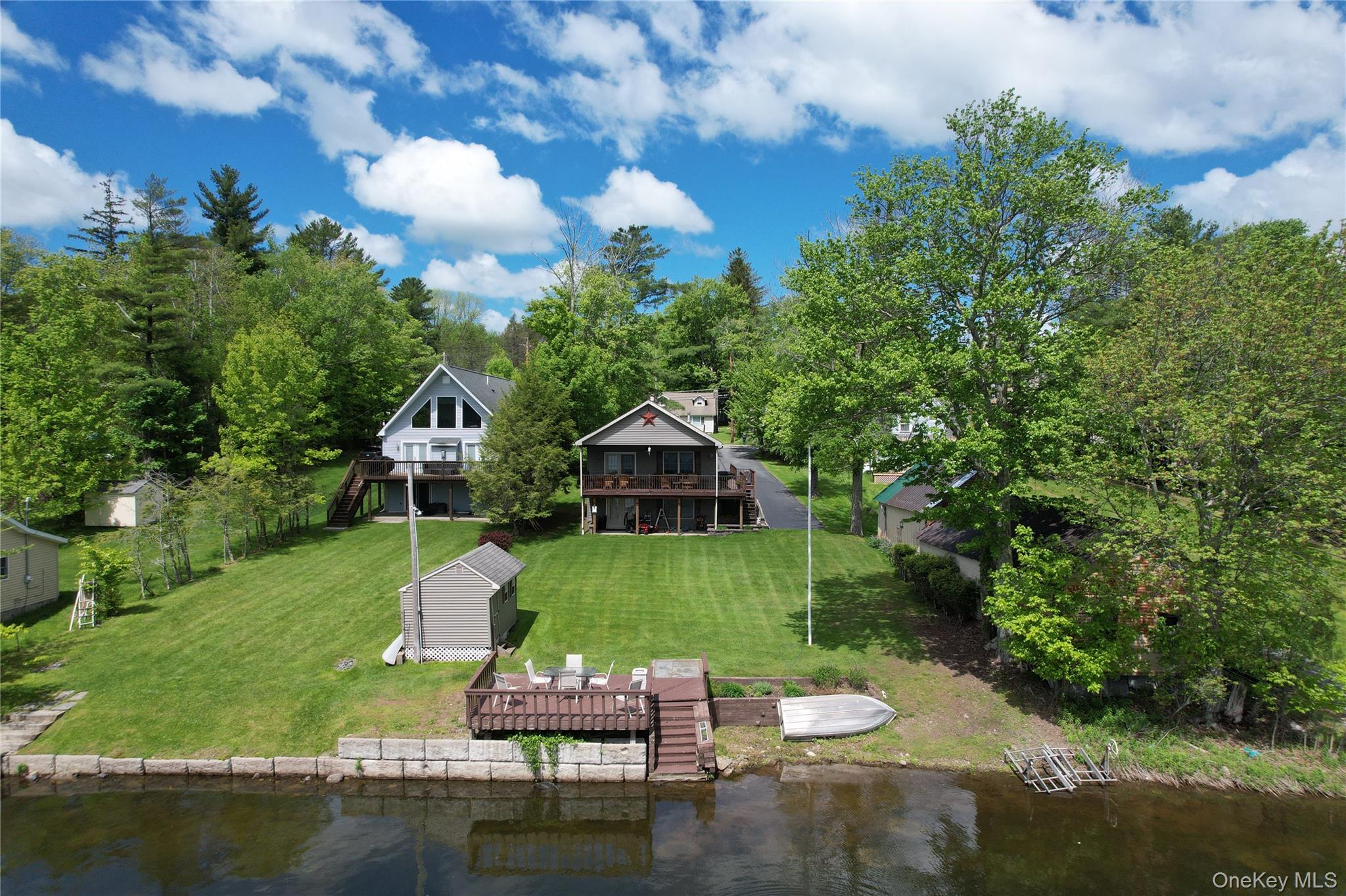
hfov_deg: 78.6
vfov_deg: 57.2
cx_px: 673
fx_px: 822
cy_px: 448
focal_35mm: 22
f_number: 2.8
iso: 130
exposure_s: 1/2000
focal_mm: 8.38
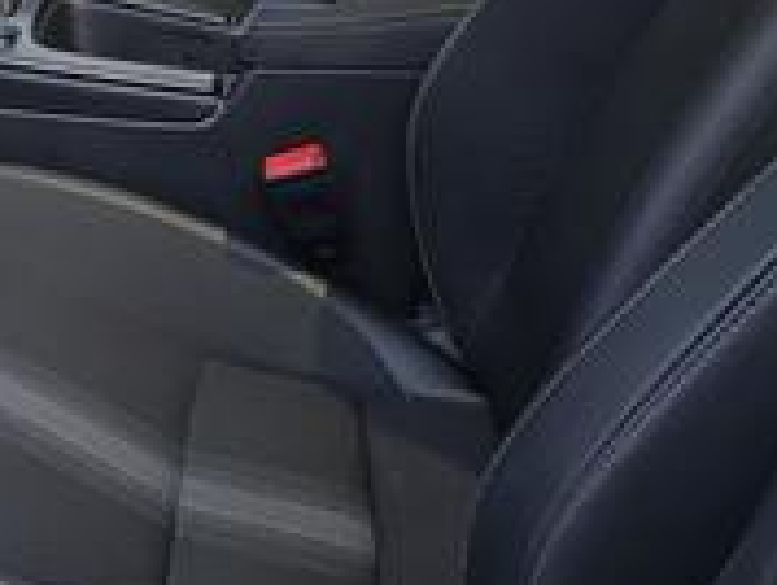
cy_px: 4
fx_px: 1461
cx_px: -135
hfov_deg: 26.7
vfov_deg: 21.8
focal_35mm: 65
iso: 2000
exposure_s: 1/15
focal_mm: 6.3
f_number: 1.7
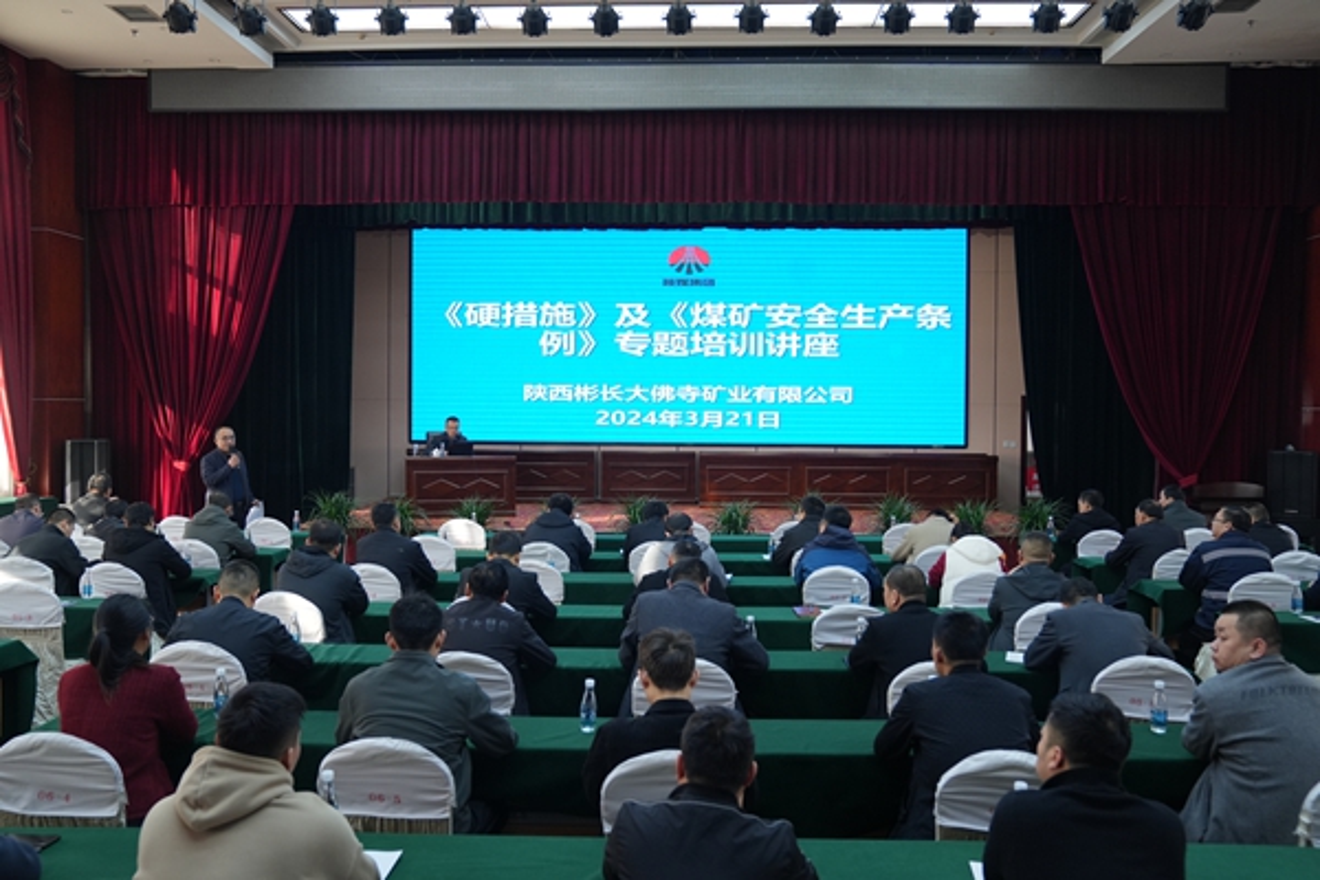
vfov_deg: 43.6
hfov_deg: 61.9
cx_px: 660
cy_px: 440
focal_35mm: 30
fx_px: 1100
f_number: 4
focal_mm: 30
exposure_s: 1/160
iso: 1250
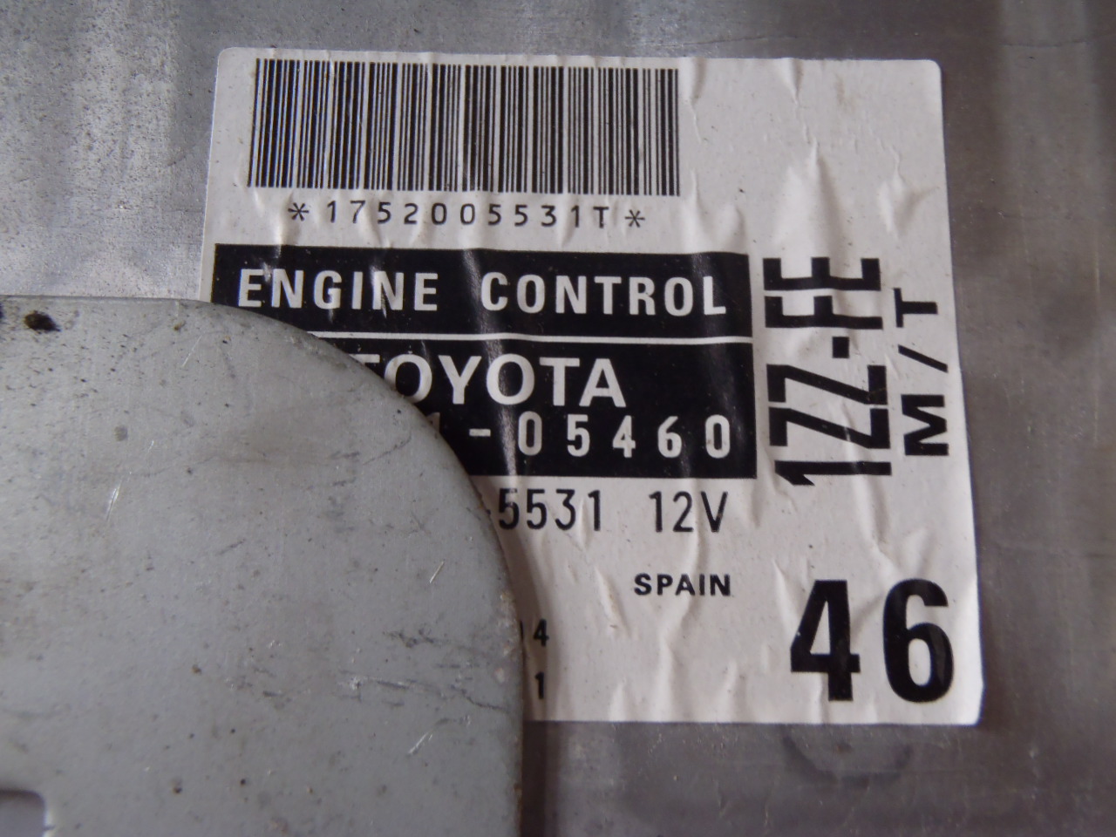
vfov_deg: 38.7
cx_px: 558
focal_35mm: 37
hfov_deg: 50.1
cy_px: 418
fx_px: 1193
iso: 200
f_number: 4.7
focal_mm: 6.64
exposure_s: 1/10
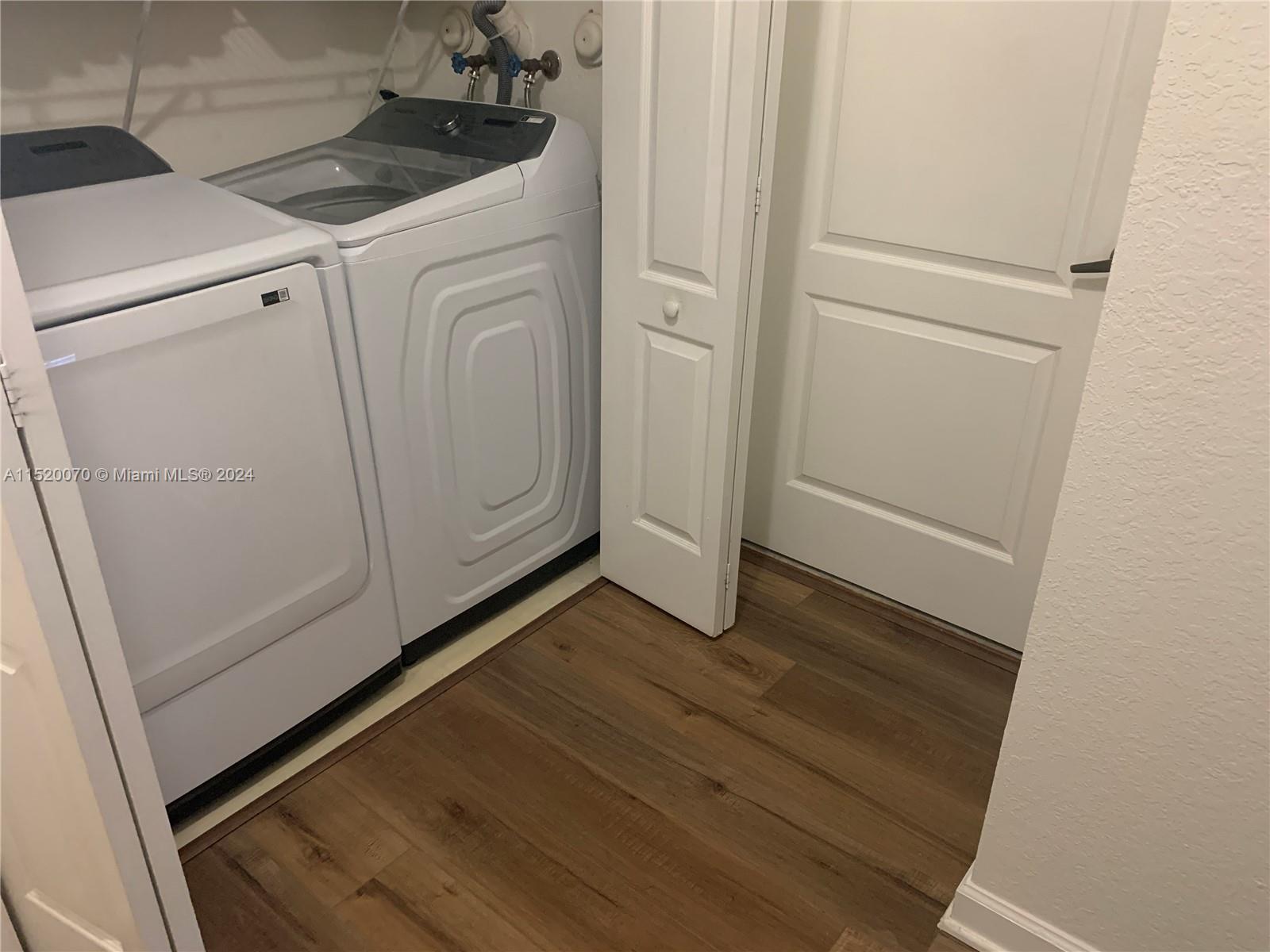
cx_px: 635
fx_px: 954
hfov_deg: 67.3
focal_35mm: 26
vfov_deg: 53.1
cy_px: 476
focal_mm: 4.25
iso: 400
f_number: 1.8
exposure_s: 1/60
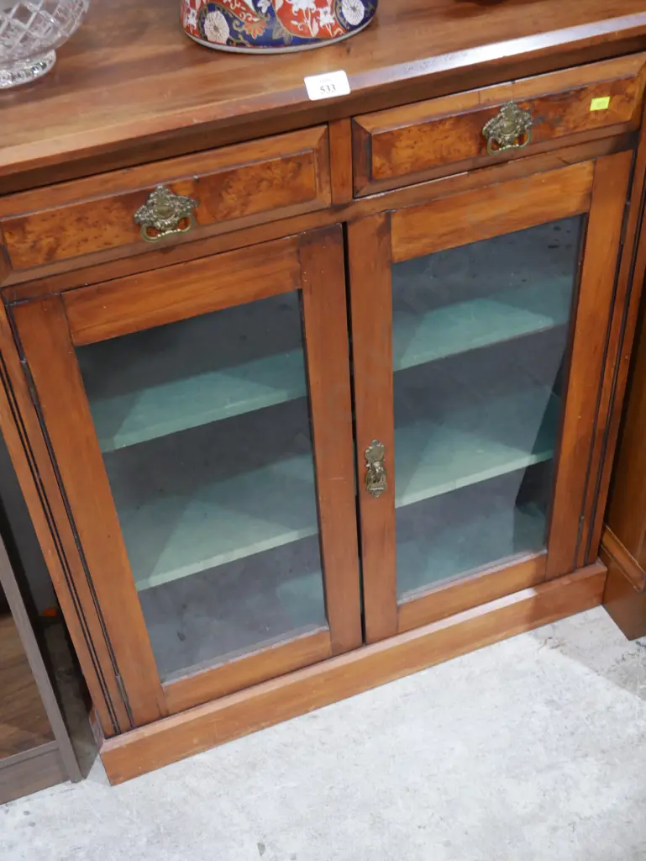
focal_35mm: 42
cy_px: 430
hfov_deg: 34.4
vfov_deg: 44.8
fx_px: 1044
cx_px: 323
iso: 1000
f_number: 4.6
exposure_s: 1/60
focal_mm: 21
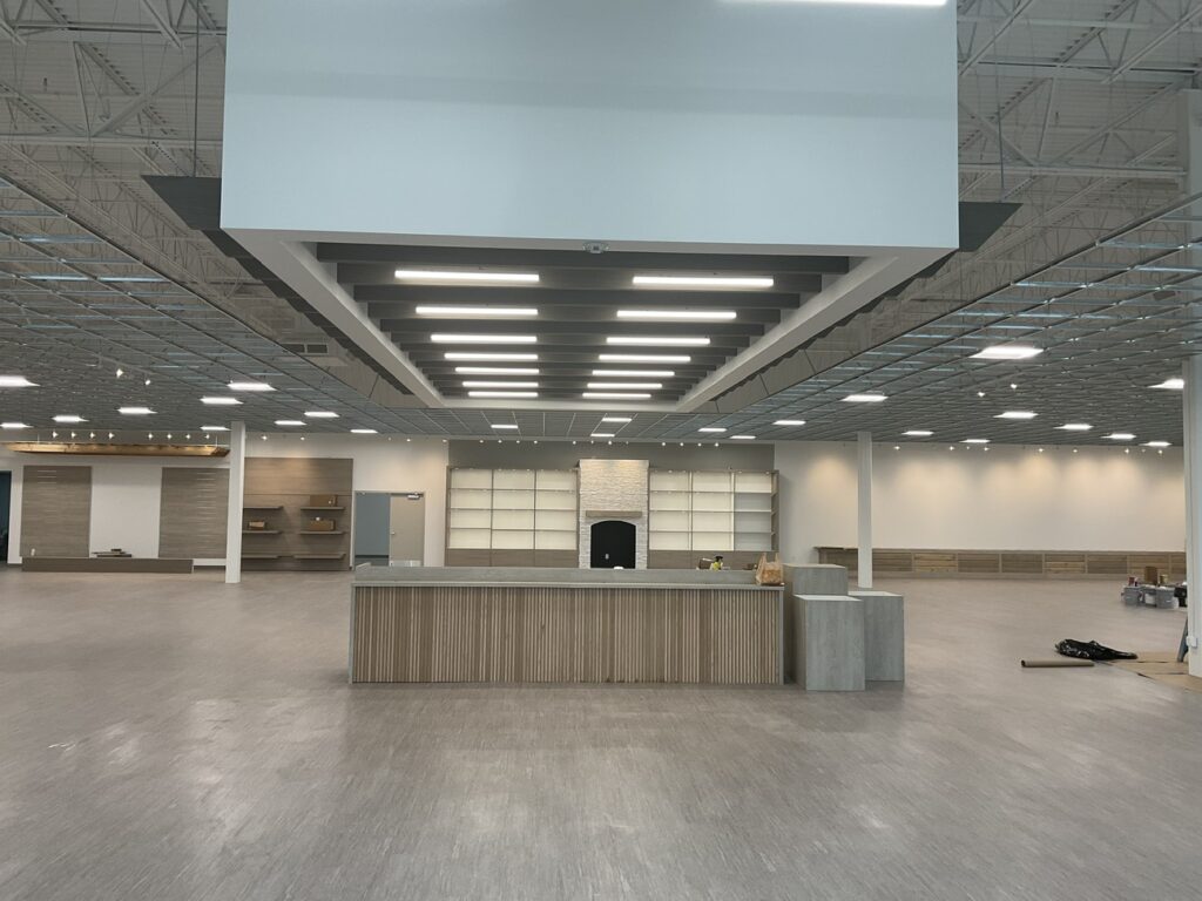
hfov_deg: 61.7
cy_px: 450
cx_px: 601
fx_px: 1007
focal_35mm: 29
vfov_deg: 48.2
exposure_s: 1/120
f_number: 1.8
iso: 32
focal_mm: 3
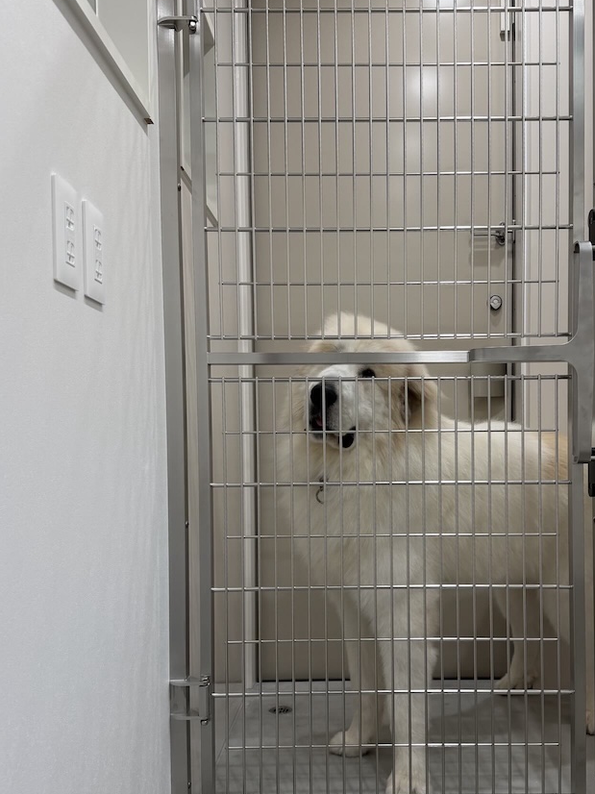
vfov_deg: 58.1
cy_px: 452
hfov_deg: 45.1
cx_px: 360
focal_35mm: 31
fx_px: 711
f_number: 1.78
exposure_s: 1/120
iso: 125
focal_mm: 6.76
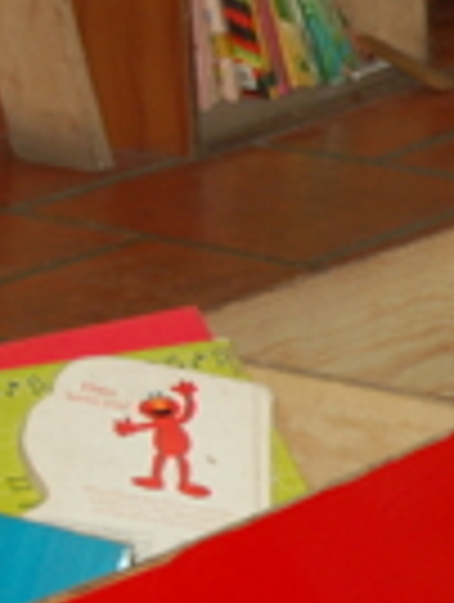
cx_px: 1200
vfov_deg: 6.7
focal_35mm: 295
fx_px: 5142
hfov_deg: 4.9
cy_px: 342
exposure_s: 1/60
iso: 400
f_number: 5
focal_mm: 50
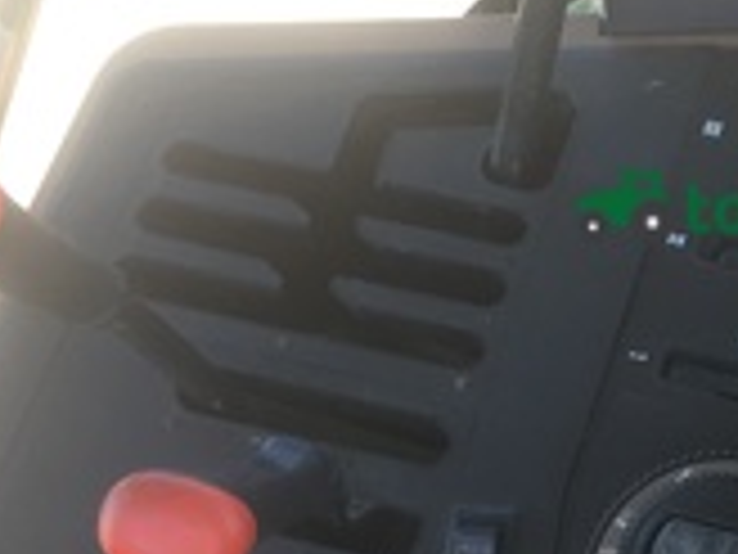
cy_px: 207
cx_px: 916
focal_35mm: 97
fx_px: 2068
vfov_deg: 15.2
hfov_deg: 19.0
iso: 40
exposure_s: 1/100
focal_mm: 4.15
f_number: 2.2
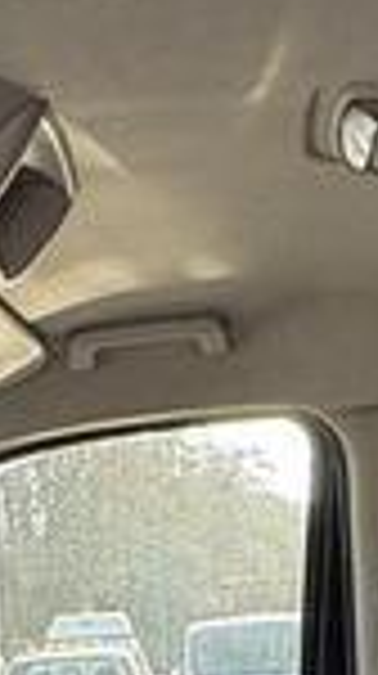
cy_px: 1125
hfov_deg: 13.2
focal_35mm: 91
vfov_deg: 19.2
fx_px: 1627
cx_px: 315
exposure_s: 1/99
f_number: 2.2
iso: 50
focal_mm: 2.22
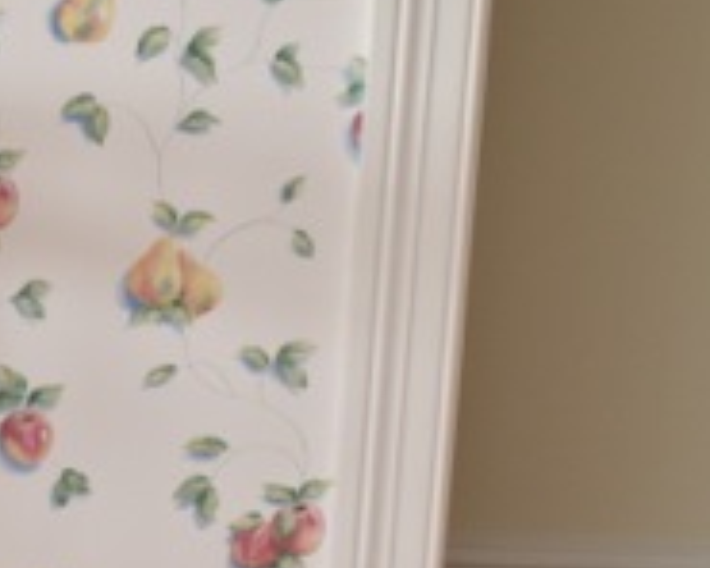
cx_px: -507
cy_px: 758
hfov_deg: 8.5
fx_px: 4594
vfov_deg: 7.0
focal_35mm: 219
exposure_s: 1/125
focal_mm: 45
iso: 800
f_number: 5.6
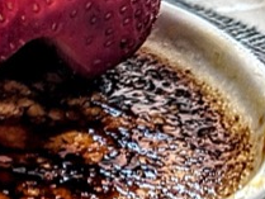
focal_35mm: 138
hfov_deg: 12.0
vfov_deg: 10.7
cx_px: -340
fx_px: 1057
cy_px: 206
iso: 200
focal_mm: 6.81
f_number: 1.85
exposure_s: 1/23.8
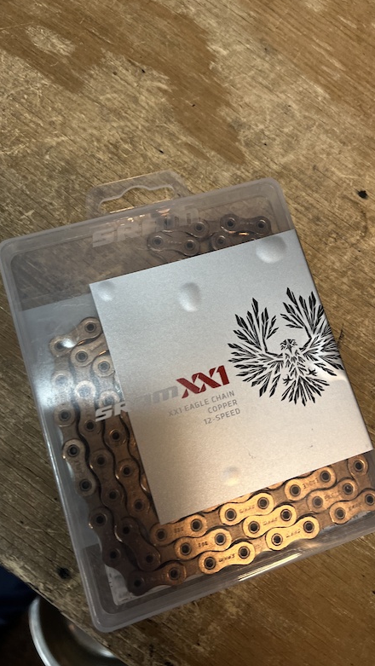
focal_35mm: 29
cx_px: 211
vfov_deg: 66.0
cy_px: 339
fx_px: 512
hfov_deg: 40.2
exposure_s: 1/120
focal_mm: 5.7
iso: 125
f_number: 1.5
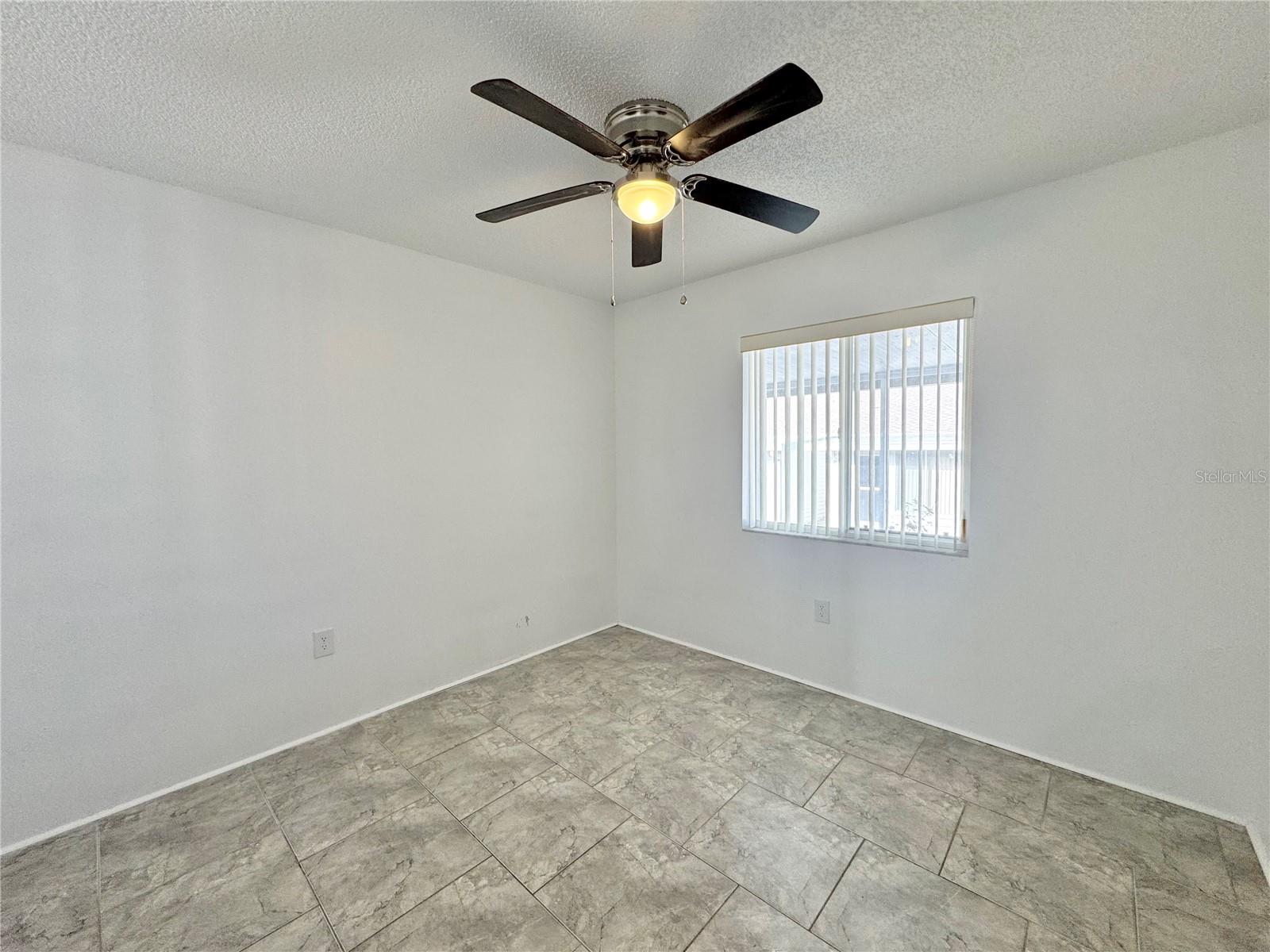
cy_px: 476
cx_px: 635
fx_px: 514
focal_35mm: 14
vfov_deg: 85.7
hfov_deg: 102.1
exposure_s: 1/120
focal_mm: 2.22
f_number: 2.2
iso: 125
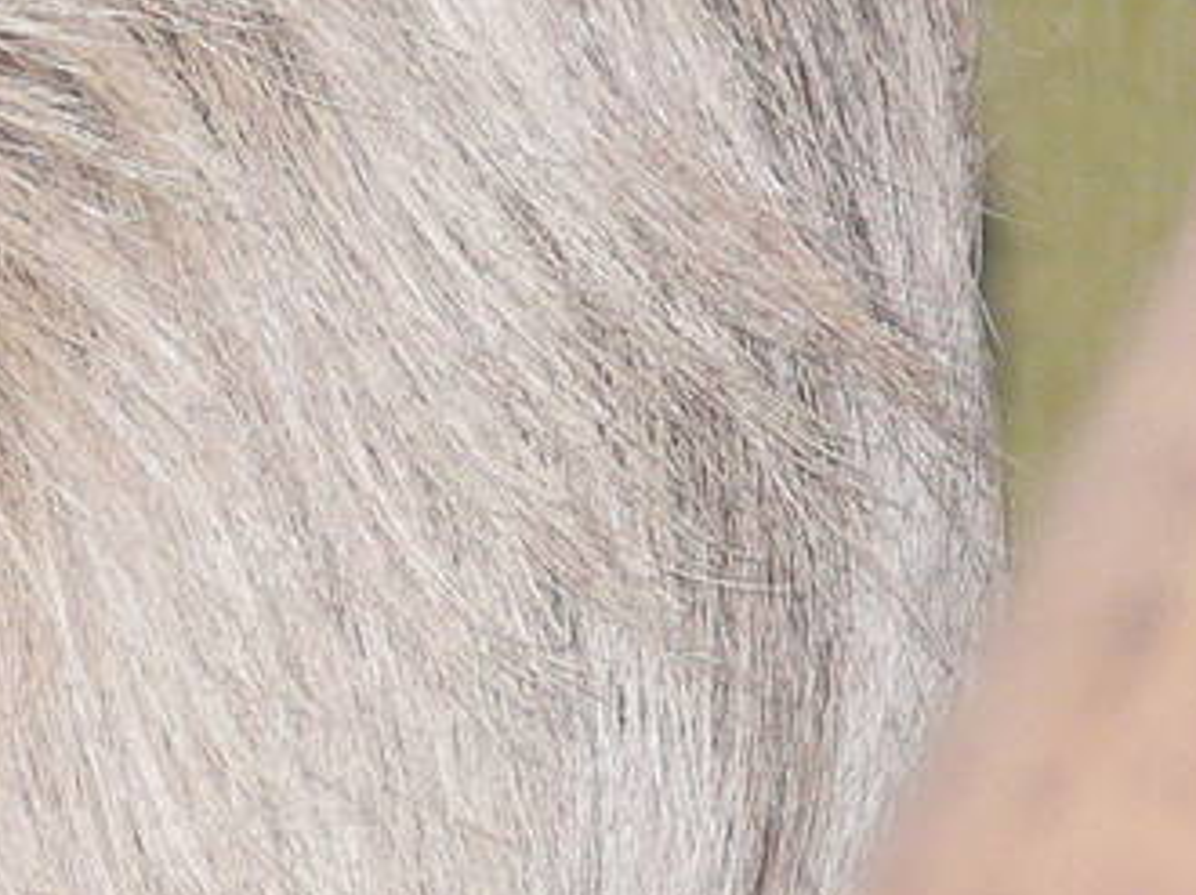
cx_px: -1421
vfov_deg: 1.8
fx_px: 28829
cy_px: 453
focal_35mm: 835
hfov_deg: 2.4
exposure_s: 1/30
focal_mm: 36.3
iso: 125
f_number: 3.6
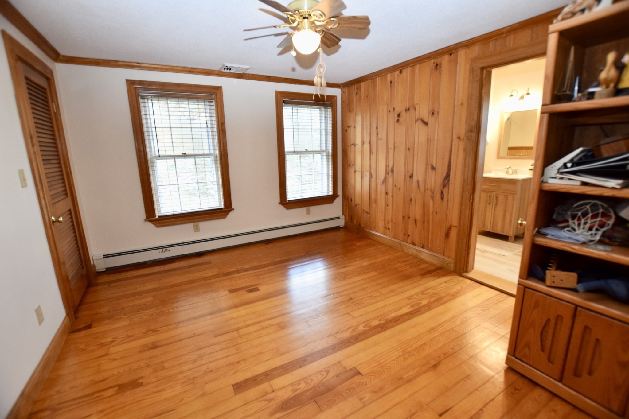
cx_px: 314
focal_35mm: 15
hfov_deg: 100.4
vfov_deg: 77.3
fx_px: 262
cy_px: 210
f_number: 3.5
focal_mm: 10
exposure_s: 1/60
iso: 800
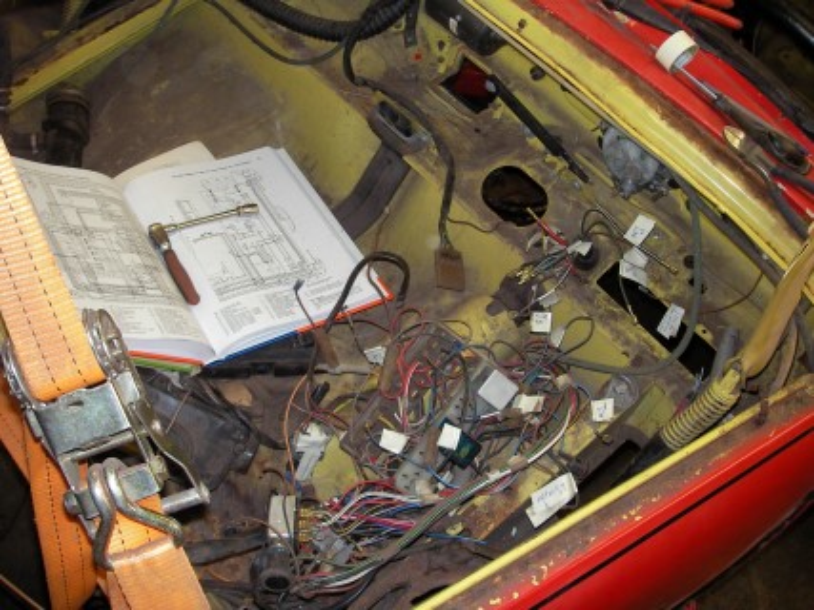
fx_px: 893
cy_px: 305
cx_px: 407
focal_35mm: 38
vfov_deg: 37.7
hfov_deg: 49.0
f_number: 3.3
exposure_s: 1/30
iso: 100
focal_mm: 6.3
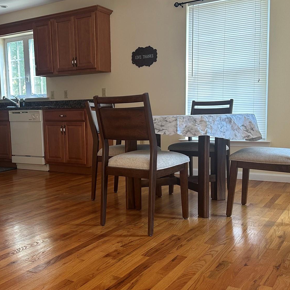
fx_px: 370
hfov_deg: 42.7
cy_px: 154
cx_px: 118
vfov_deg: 42.8
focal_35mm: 39
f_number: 1.78
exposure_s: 1/121
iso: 160
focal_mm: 6.86
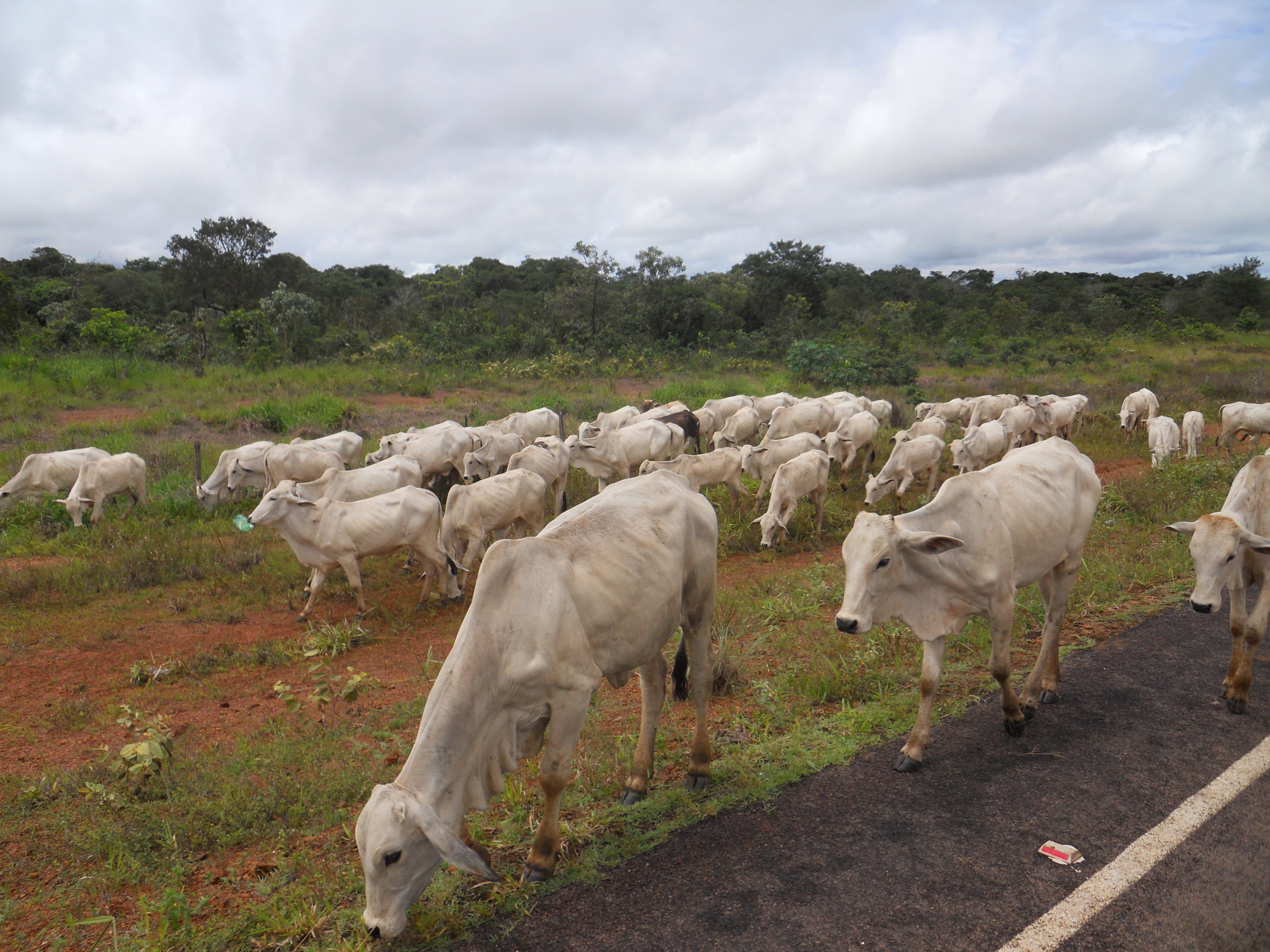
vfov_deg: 49.7
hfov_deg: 63.4
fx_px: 1027
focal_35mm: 28
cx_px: 635
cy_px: 476
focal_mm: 5
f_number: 5.4
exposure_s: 1/500
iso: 80
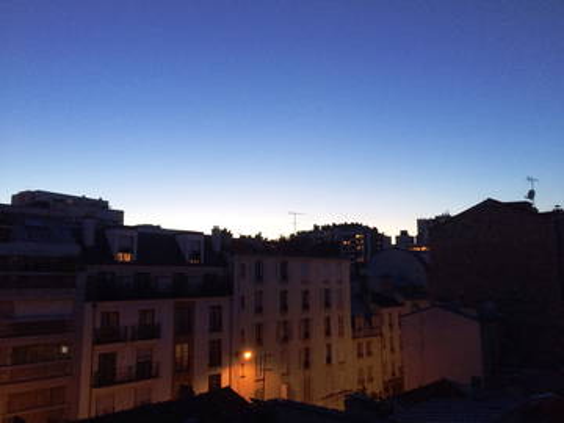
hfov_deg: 61.7
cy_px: 212
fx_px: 472
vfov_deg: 48.2
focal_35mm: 29
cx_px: 282
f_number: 2.2
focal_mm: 4.15
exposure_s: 1/33
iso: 200
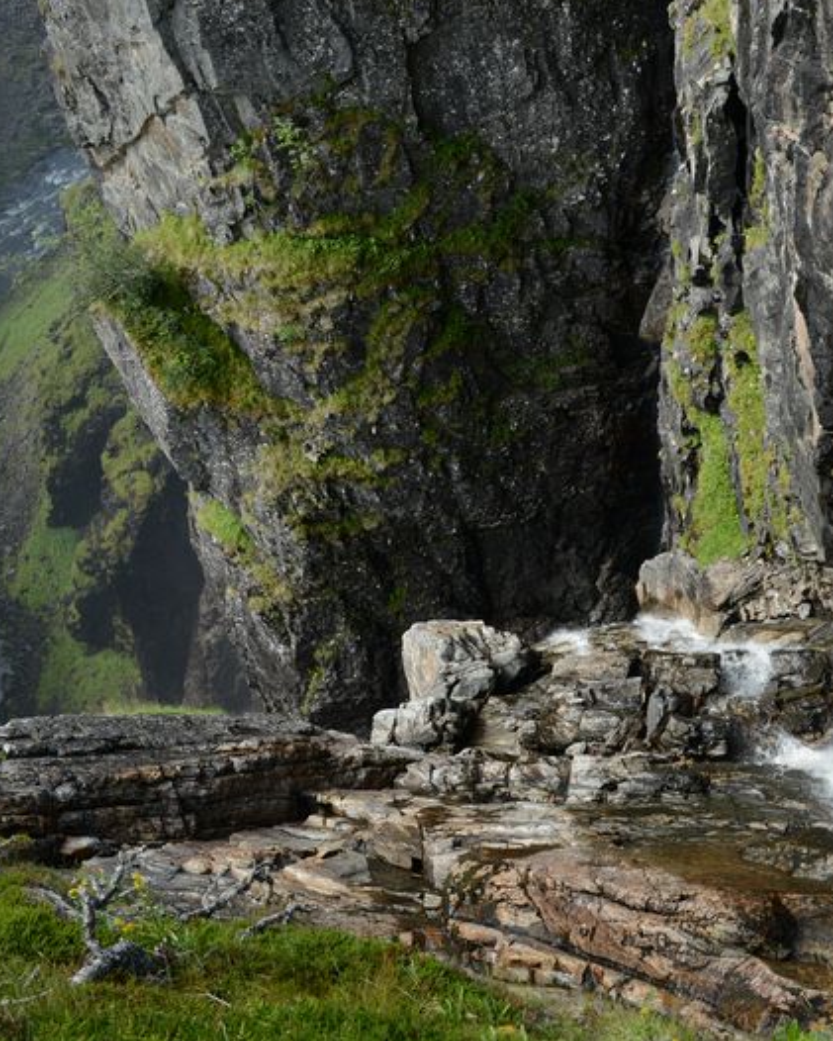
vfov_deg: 37.3
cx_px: 704
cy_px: 515
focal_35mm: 50
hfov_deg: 29.3
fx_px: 1540
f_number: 13
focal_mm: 35
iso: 800
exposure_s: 1/400
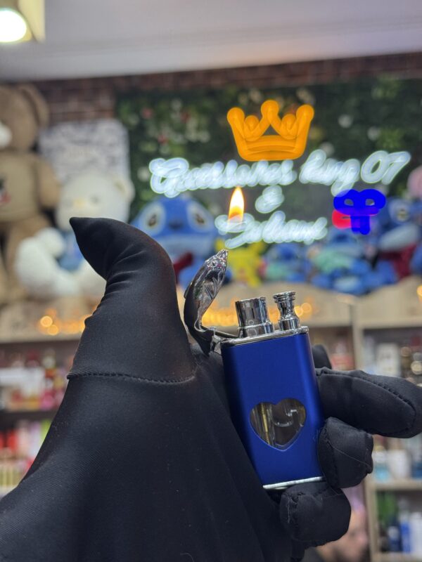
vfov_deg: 39.7
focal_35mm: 48
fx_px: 780
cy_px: 281
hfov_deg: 30.3
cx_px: 211
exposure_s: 1/100
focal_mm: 6.76
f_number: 1.78
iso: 80
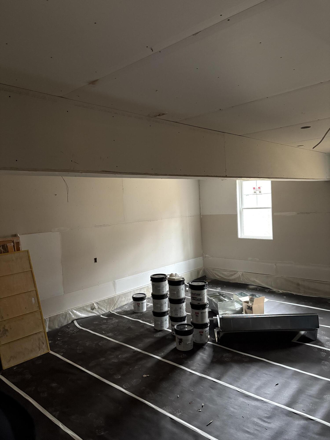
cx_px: 165
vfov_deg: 67.3
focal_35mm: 26
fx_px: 330
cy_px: 220
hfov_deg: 53.1
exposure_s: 1/32
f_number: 1.6
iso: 640
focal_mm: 5.96
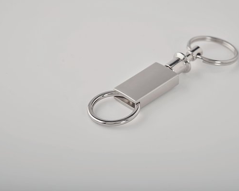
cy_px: 95
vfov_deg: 12.9
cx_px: 135
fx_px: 841
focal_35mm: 119
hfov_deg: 16.2
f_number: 13
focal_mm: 105
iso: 64
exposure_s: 1/200
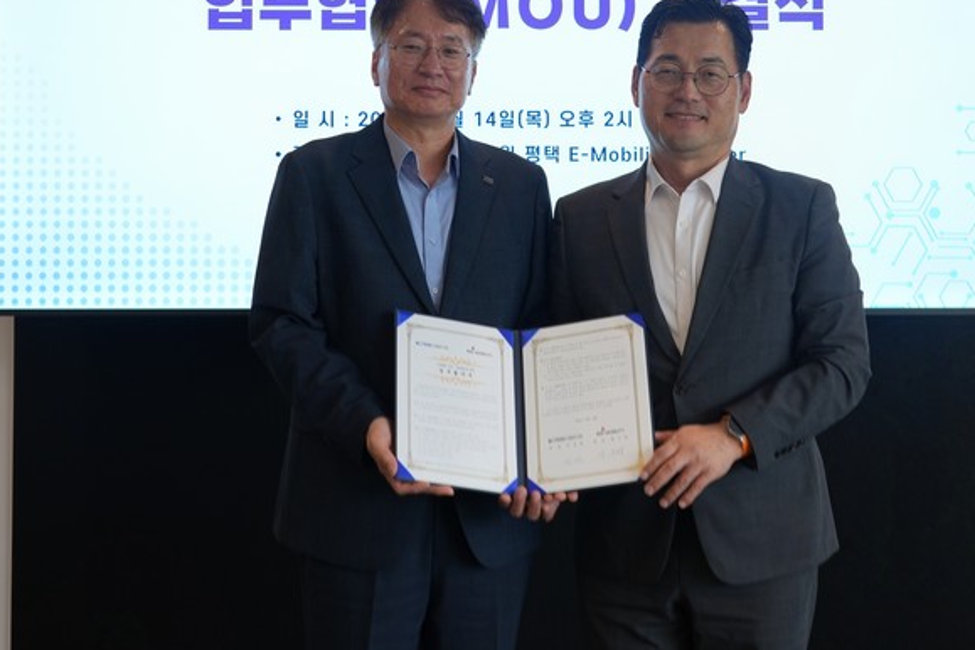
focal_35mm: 63
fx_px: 1706
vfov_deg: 21.4
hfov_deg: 31.9
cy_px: 180
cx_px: 520
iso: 200
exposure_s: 1/40
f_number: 4.5
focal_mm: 38
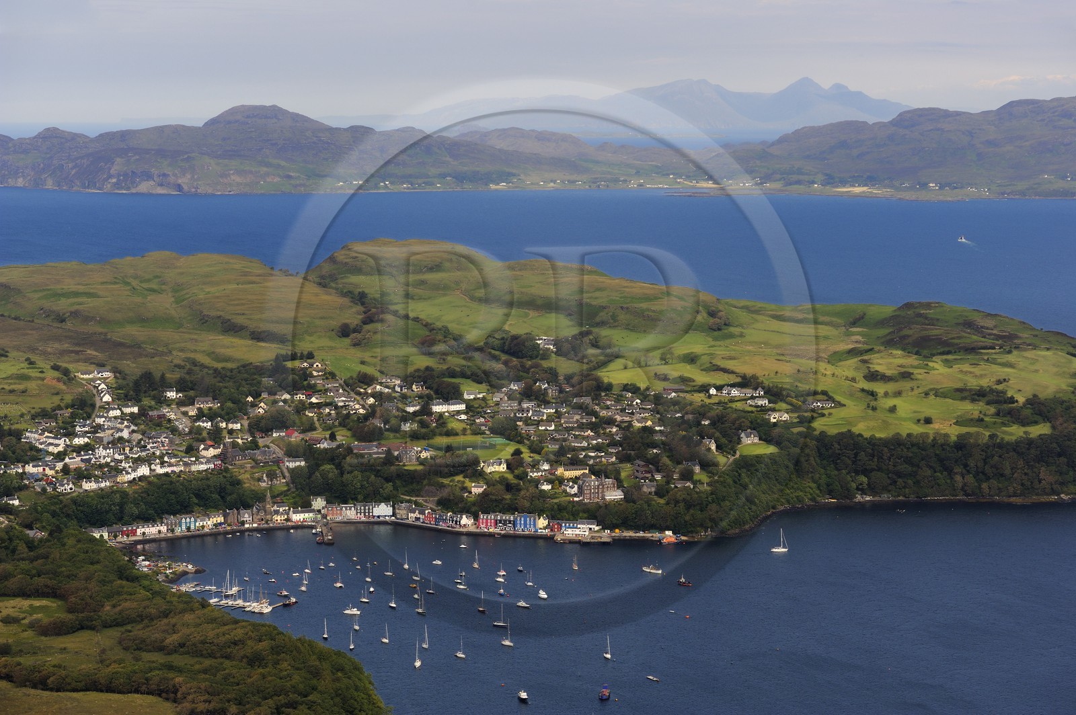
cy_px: 358
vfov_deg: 15.2
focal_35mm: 90
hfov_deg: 22.6
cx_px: 538
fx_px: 2688
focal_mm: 90
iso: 200
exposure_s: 1/800
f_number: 5.6
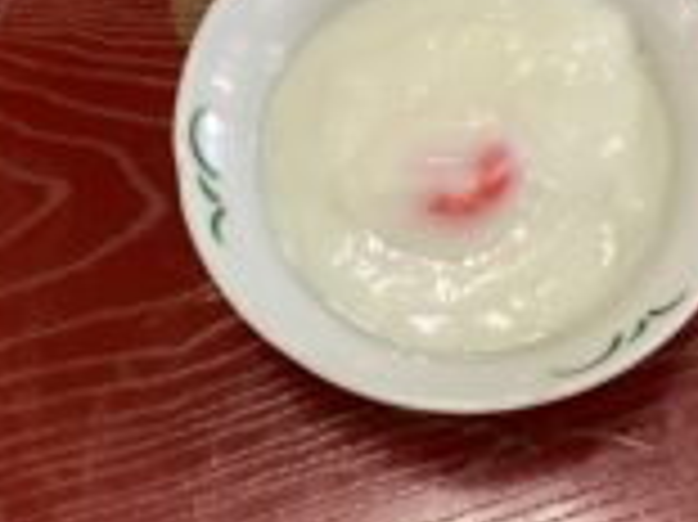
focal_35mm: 75
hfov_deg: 25.9
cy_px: 106
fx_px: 1511
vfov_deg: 19.4
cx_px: 444
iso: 320
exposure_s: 1/50
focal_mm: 3.3
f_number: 2.4
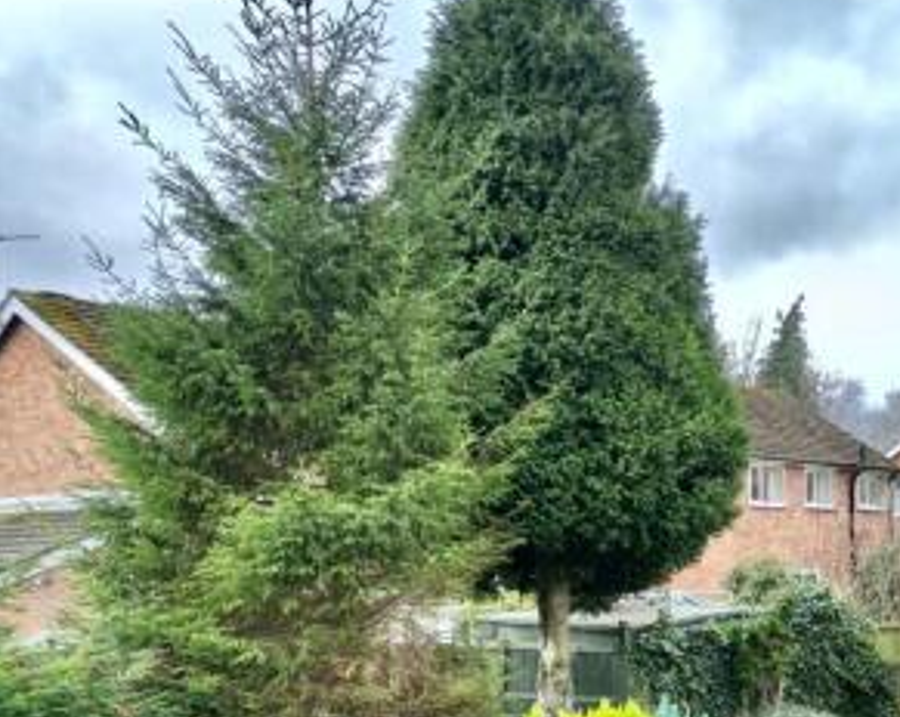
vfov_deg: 30.8
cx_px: 892
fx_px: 1250
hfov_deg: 35.9
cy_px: 629
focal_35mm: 47
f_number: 1.7
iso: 110
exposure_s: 1/800
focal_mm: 6.72
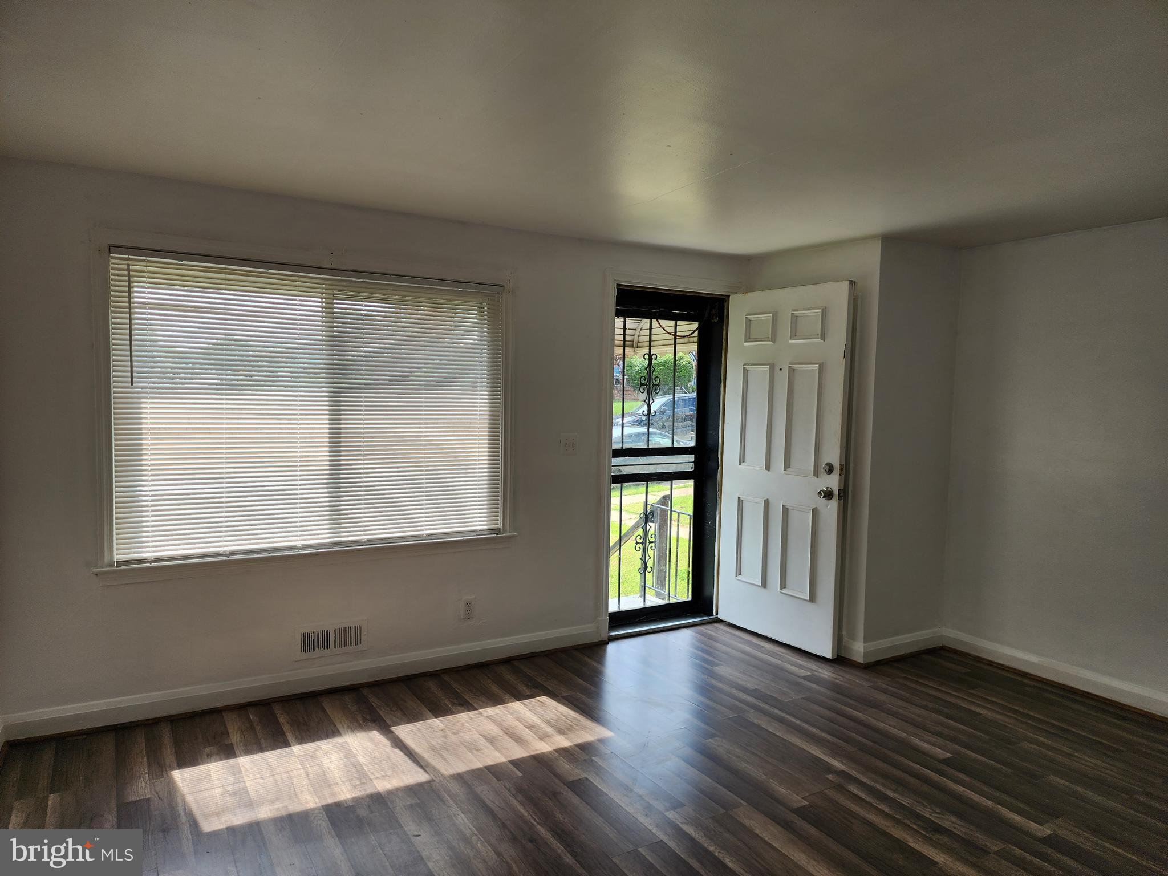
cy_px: 438
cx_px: 584
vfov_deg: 58.9
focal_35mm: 23
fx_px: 776
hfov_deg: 73.9
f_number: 1.8
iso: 12
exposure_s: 1/201
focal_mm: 6.4
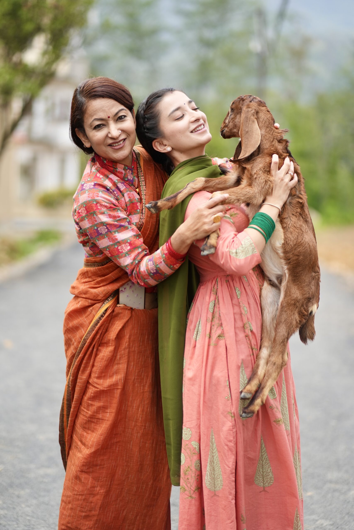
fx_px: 1253
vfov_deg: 23.9
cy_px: 265
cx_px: 177
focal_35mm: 85
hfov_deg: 16.1
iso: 320
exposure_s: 1/5000
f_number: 1.8
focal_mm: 85
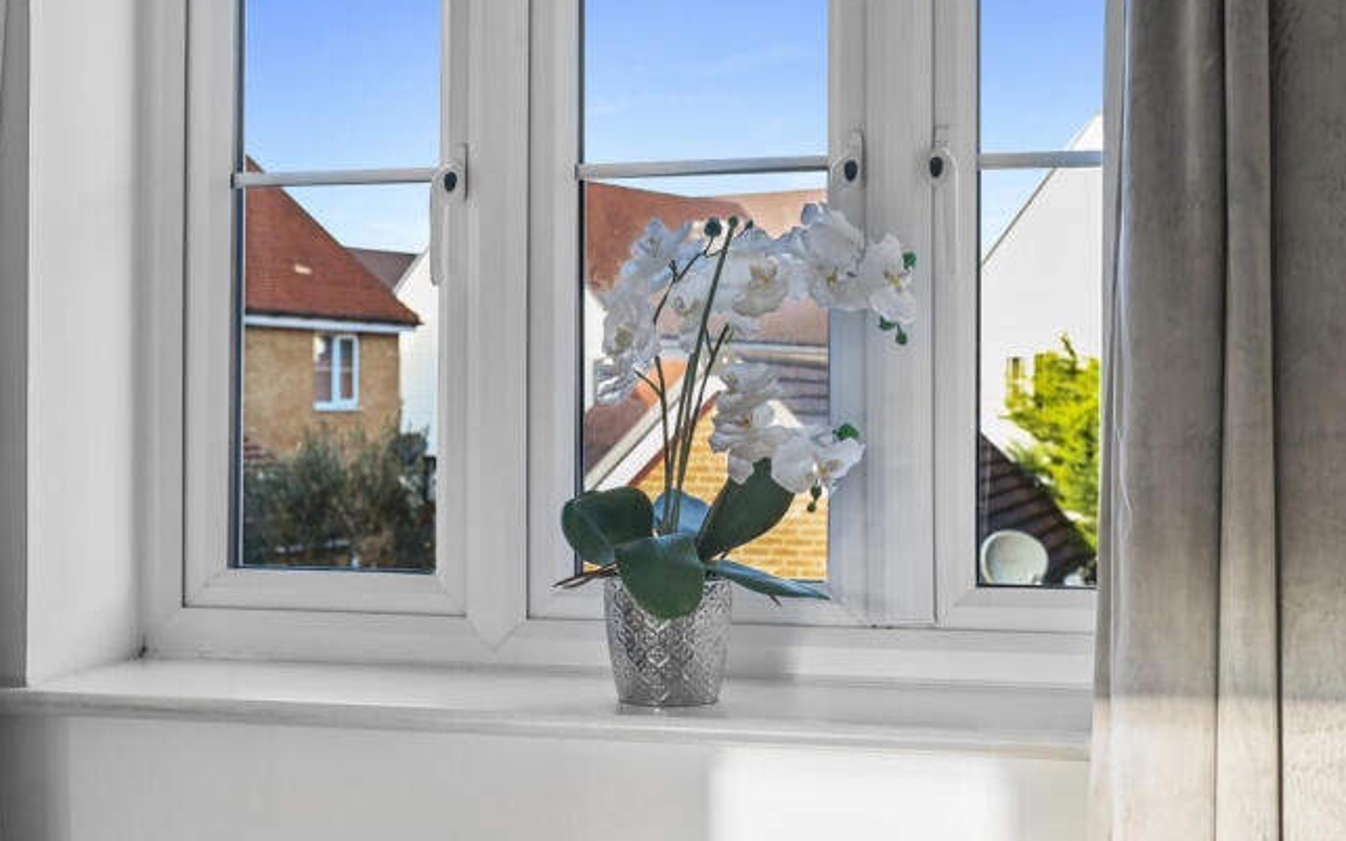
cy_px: 396
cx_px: 665
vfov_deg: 24.9
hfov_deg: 38.9
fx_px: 1907
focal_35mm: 52
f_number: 8
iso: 400
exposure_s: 1/13
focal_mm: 50
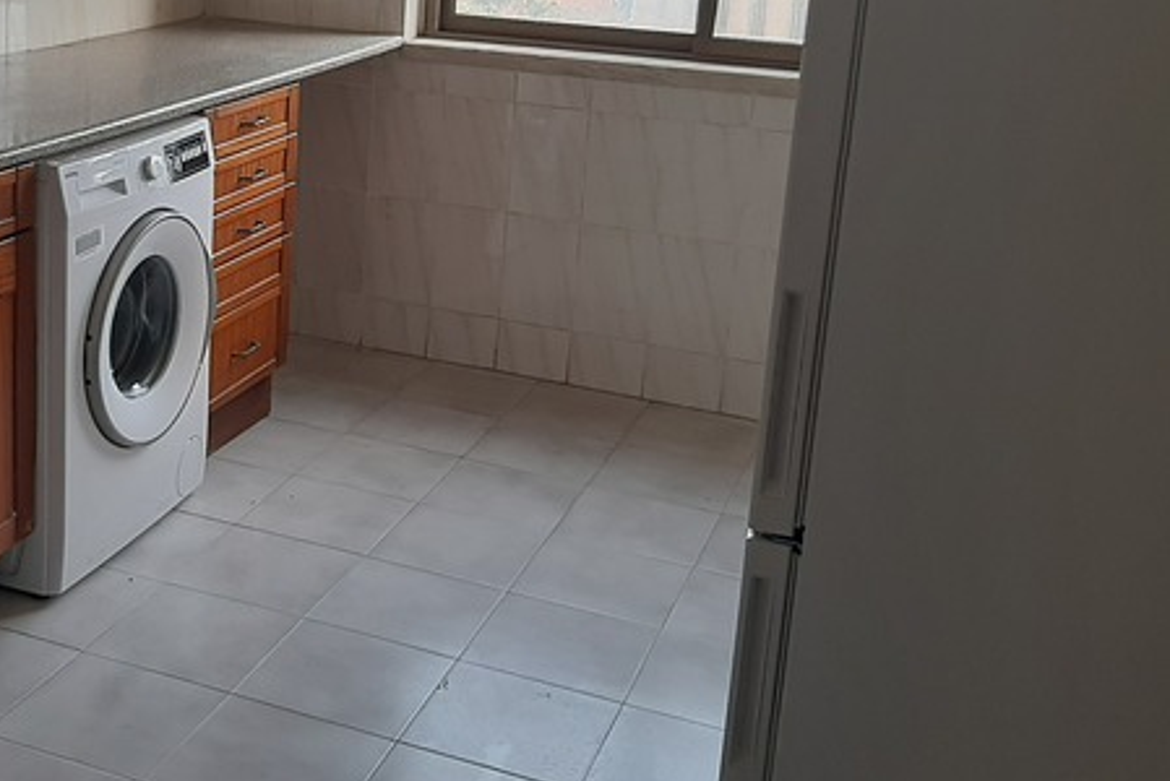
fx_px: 1626
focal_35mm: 50
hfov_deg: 38.5
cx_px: 281
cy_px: 193
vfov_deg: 26.7
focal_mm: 3.93
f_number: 1.7
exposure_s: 1/100
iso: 64
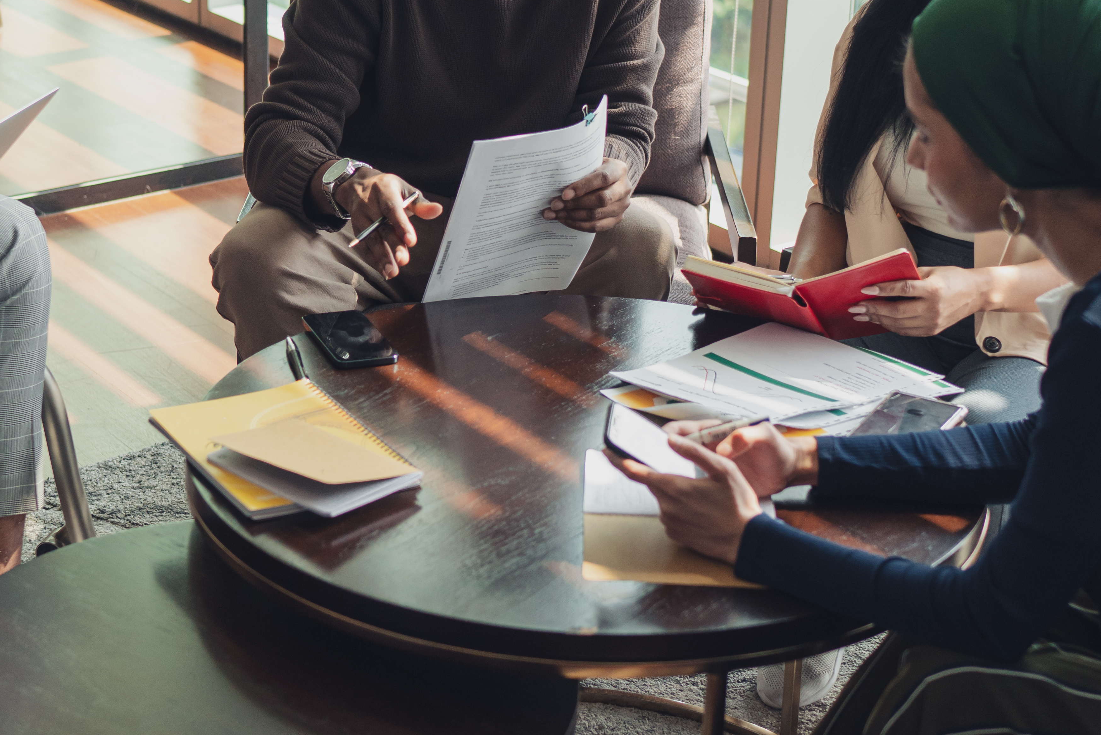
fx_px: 2447
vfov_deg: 17.0
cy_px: 276
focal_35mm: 80
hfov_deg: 25.2
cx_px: 351
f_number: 2.5
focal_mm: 35
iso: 640
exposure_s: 1/640
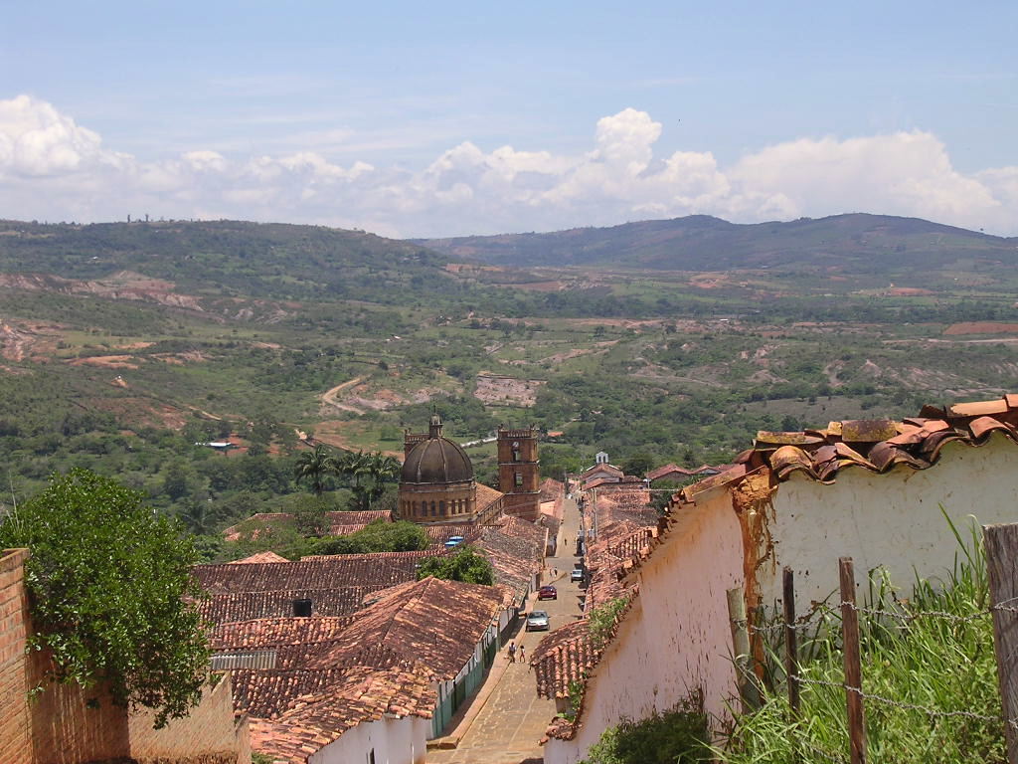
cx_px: 509
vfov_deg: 19.4
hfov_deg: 25.7
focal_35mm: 76
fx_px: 2235
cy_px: 382
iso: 100
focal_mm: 11.6
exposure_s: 1/627
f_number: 3.9
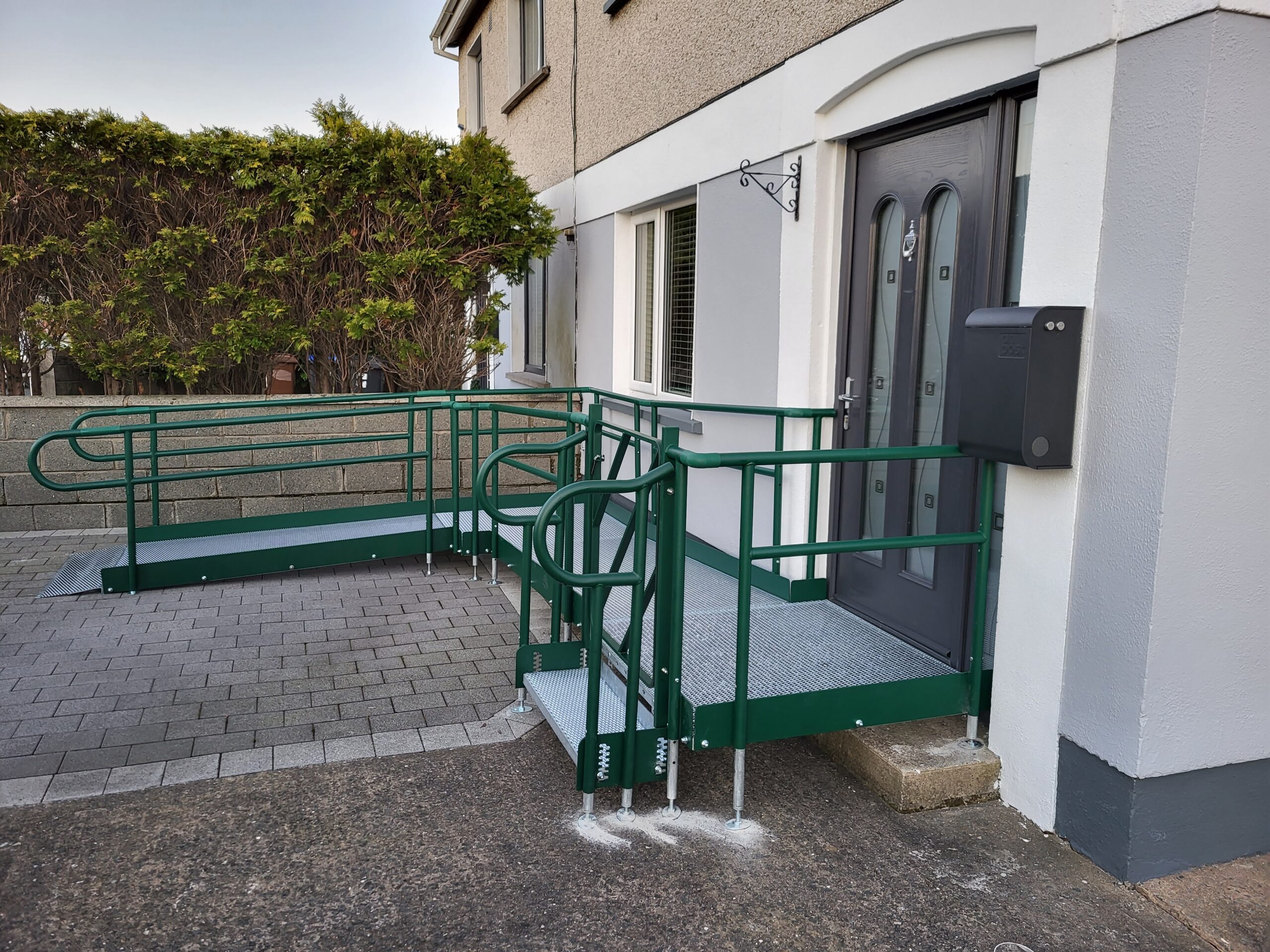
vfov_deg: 53.1
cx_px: 635
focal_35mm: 26
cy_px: 476
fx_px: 954
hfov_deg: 67.3
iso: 80
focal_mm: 5.4
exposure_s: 1/100
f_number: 1.8
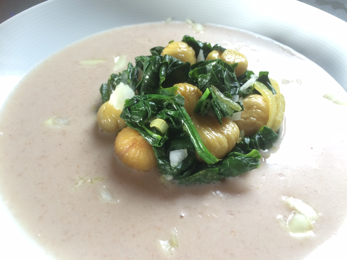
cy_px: 130
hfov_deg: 61.7
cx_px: 174
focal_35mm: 29
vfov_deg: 48.2
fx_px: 291
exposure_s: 1/33
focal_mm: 4.15
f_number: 2.2
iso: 125
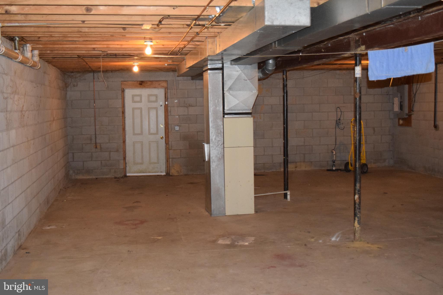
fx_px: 572
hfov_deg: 42.3
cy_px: 148
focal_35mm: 46
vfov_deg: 28.9
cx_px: 222
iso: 3200
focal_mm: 31
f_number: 4.2
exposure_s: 1/60
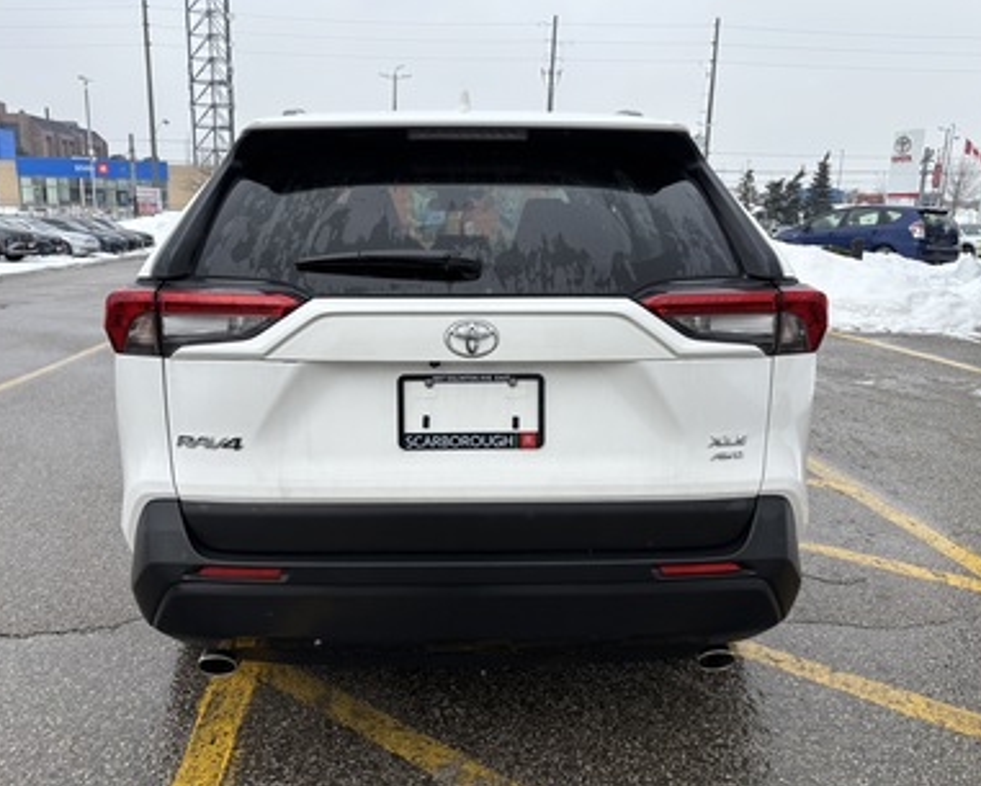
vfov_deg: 51.5
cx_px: 463
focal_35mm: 28
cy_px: 398
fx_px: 813
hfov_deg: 62.2
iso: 50
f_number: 1.6
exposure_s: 1/2857
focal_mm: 5.96
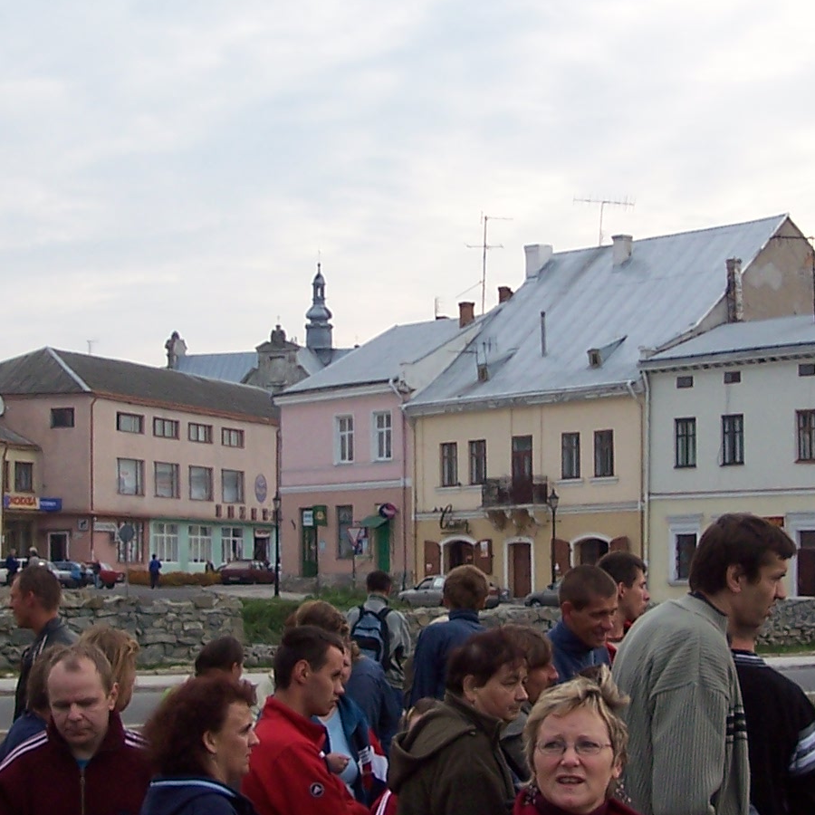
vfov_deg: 20.2
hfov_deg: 20.2
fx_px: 2291
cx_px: 477
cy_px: 372
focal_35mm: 86
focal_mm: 6.3
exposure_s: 1/500
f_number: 2.8
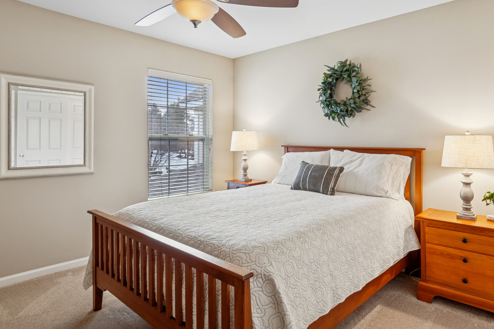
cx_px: 262
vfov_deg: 61.9
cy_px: 162
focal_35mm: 20
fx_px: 274
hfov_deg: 83.9
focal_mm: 12
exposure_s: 1/10
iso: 320
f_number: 8
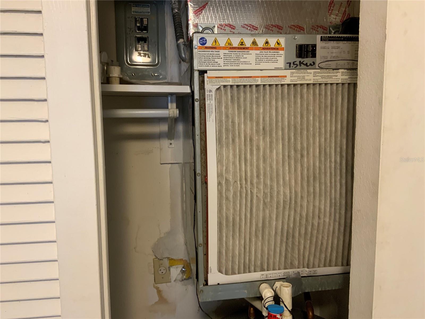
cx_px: 212
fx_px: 356
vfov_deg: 48.2
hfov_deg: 61.7
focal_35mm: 29
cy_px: 160
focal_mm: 3
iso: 125
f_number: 1.8
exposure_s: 1/60
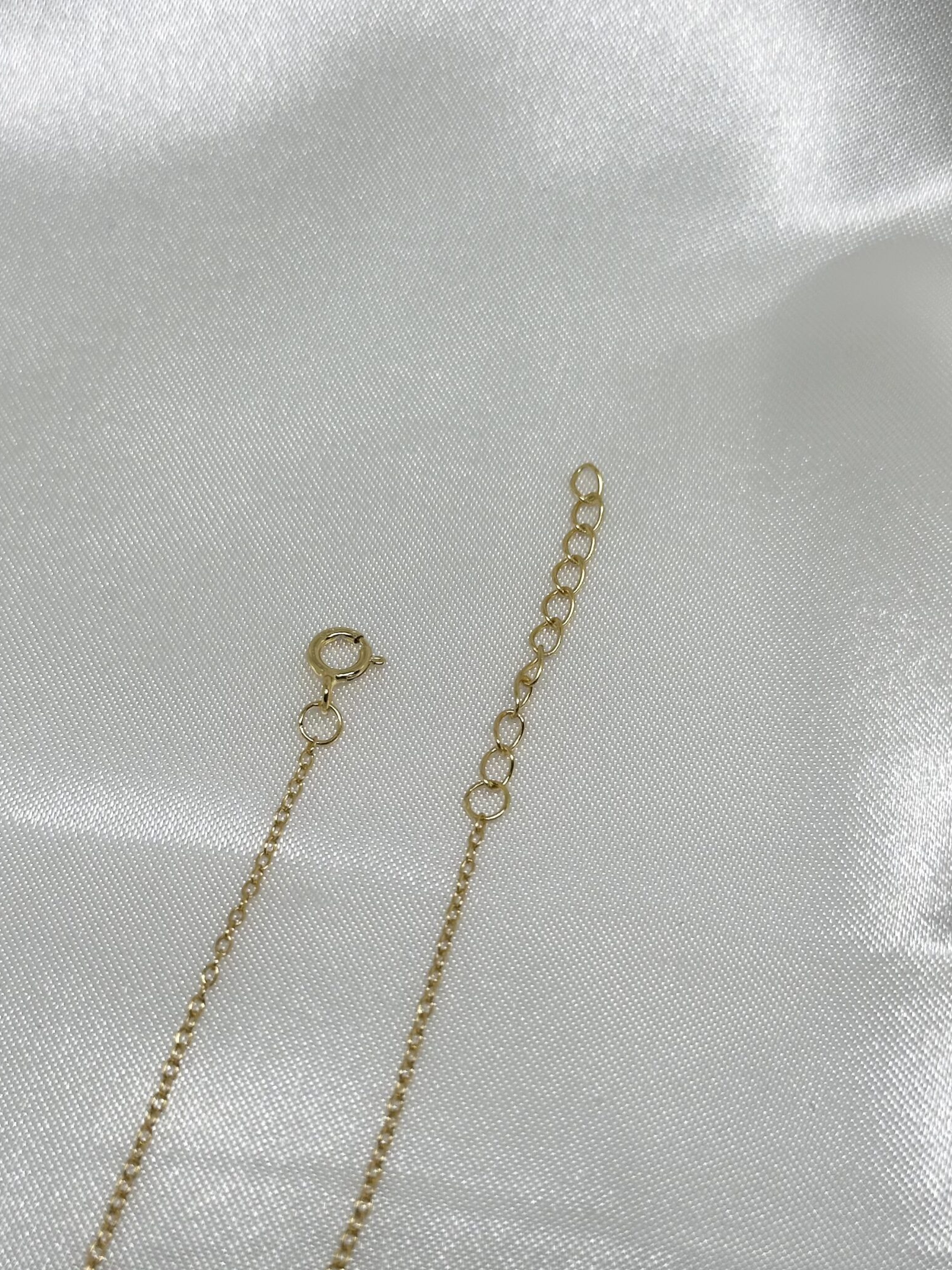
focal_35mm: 60
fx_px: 2200
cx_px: 439
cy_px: 642
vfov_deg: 32.2
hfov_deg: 24.4
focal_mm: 6.86
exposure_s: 1/694
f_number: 1.78
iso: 64
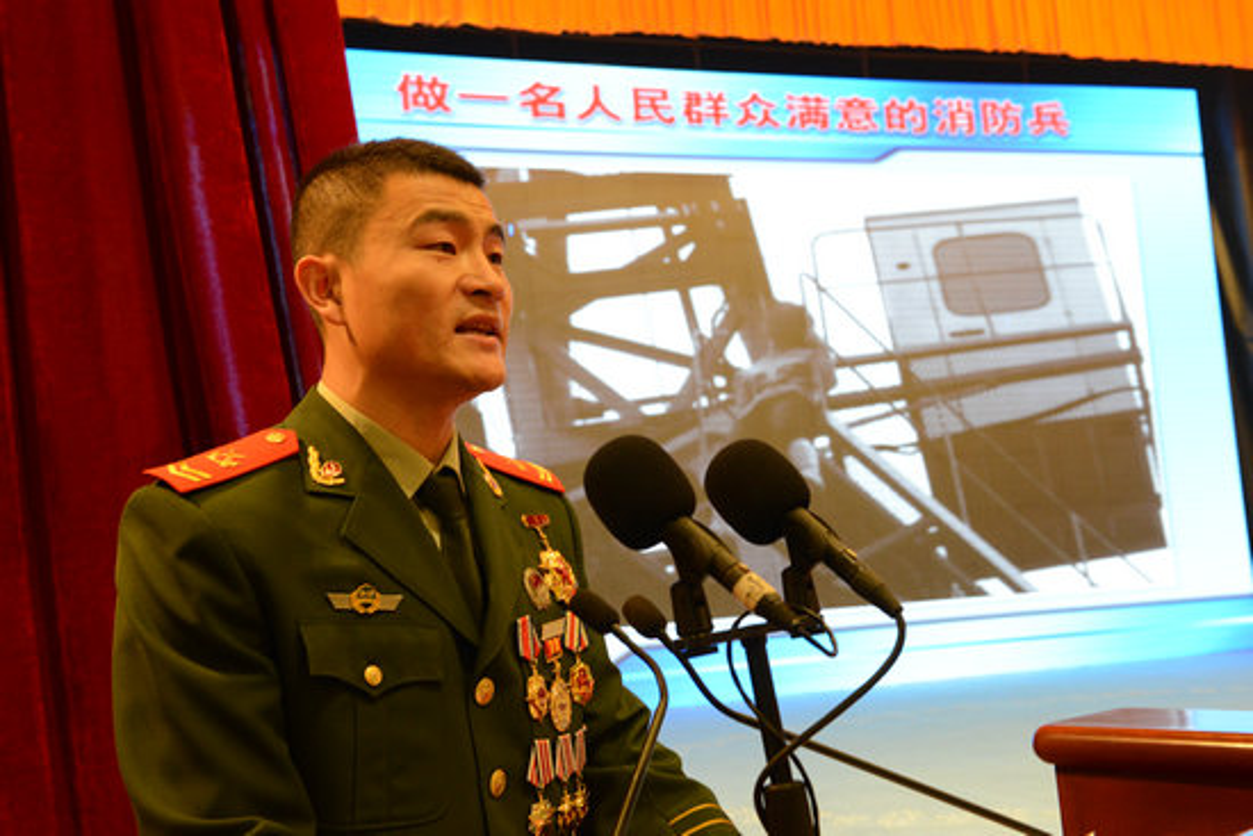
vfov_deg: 30.5
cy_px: 418
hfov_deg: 44.5
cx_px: 626
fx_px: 1532
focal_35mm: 44
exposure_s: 1/50
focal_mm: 44
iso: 3600
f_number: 8
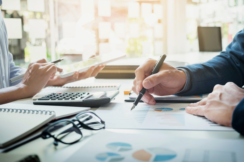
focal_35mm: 47
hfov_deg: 41.9
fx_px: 319
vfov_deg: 28.7
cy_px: 81
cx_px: 122
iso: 640
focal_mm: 31.5
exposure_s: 1/60
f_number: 3.6
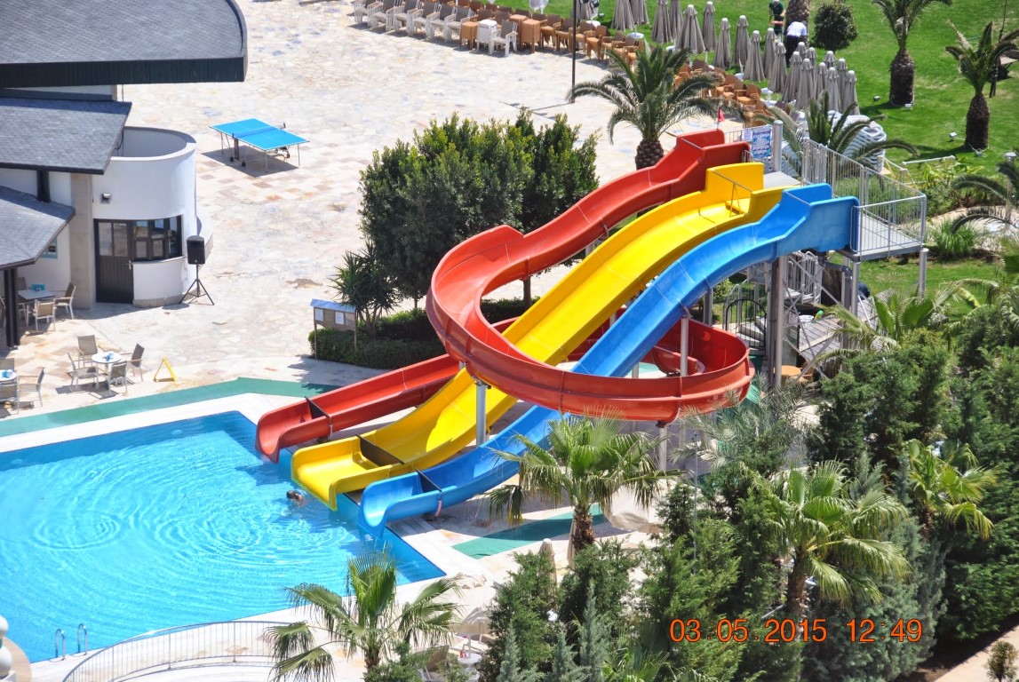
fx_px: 4464
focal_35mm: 158
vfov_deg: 8.7
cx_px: 510
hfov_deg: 13.0
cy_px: 341
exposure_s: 1/500
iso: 125
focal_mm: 105
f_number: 5.6
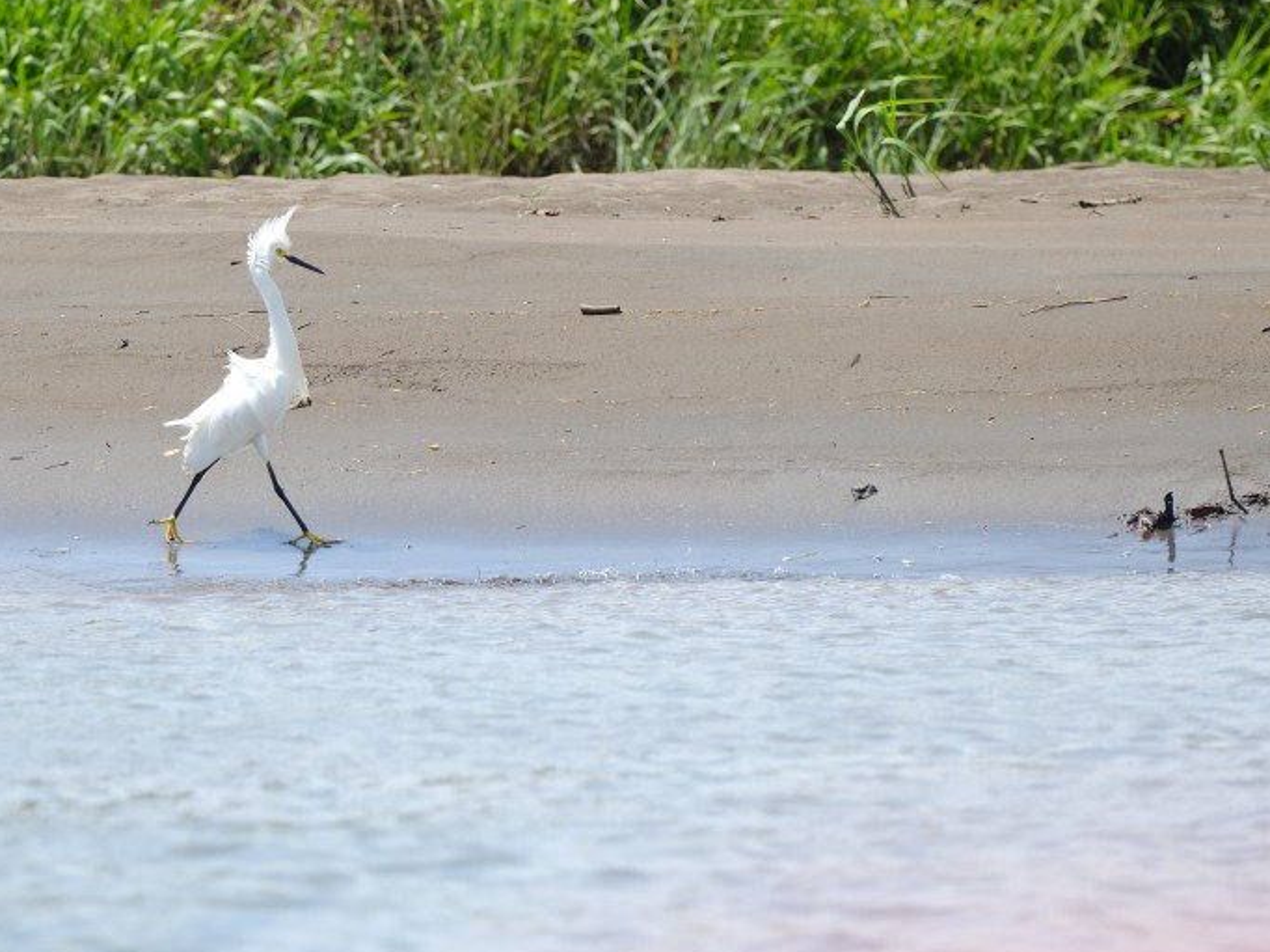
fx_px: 20942
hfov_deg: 3.5
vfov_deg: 2.6
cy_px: 451
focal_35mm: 571
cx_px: 473
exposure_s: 1/1000
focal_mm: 300
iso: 640
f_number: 7.1
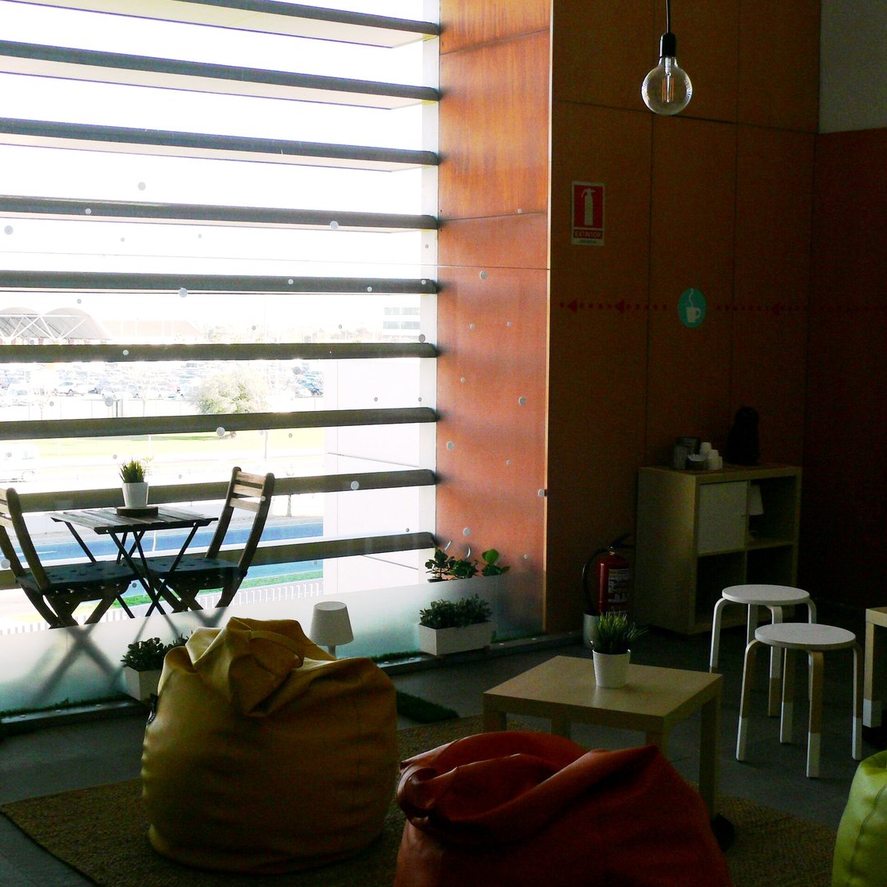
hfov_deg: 33.4
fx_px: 1479
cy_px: 445
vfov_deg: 33.4
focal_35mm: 51
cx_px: 470
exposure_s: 1/250
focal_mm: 8.7
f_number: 4
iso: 100
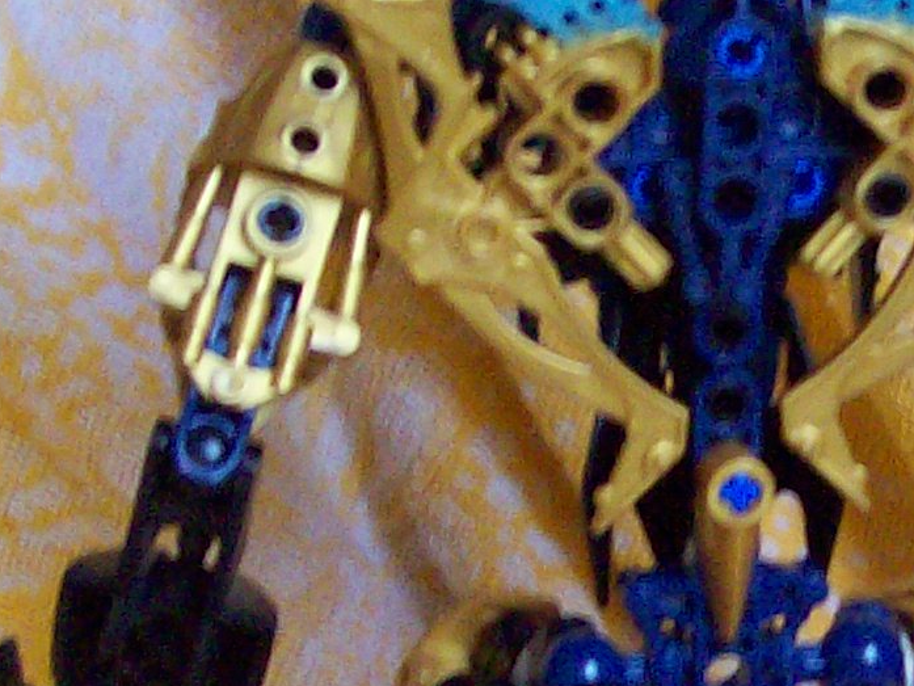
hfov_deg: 13.3
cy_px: 538
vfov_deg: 10.1
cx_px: 768
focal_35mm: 147
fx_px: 3882
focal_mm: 6
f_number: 2.7
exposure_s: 1/8
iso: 160
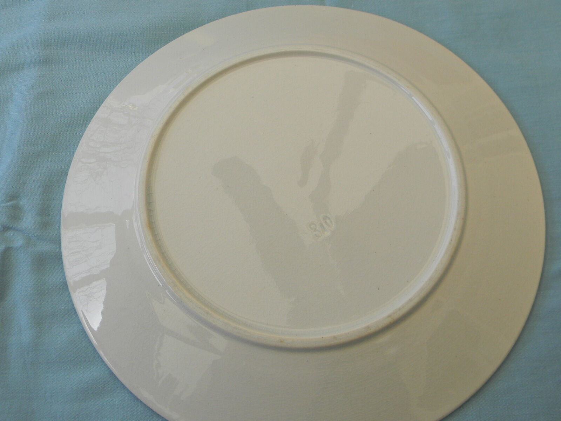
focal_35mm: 28
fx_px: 454
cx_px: 280
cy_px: 210
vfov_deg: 49.7
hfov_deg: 63.4
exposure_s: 1/525
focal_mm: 5
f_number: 3.5
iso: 80
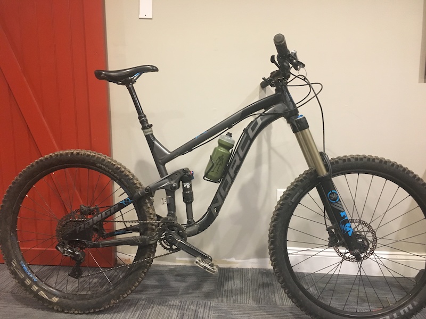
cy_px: 160
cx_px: 213
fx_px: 357
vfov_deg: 48.2
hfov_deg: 61.7
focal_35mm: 29
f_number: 2.2
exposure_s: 1/15
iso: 200
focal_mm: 4.15
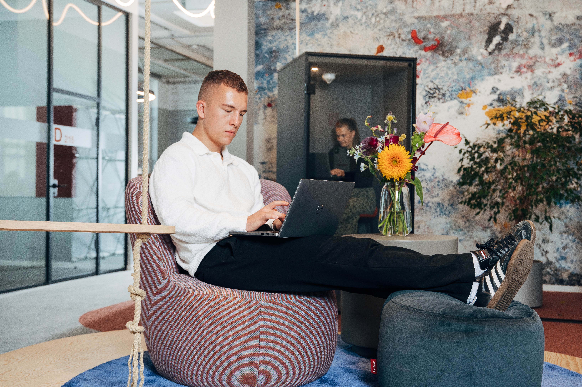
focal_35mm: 48
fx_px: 775
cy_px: 194
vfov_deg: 28.0
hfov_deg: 41.1
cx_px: 291
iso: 800
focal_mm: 48
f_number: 4.5
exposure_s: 1/125
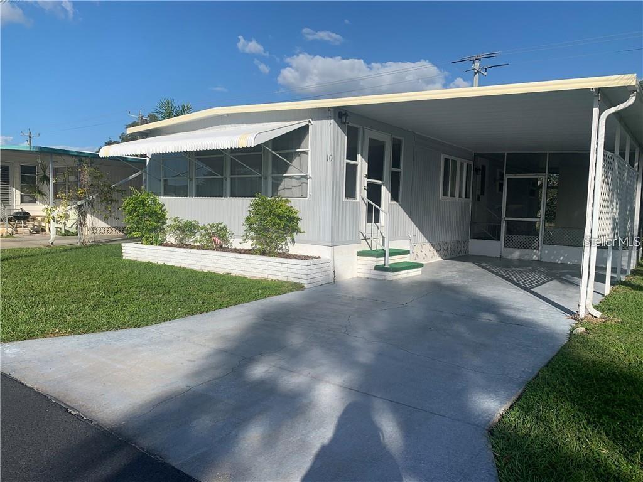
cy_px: 241
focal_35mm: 26
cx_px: 322
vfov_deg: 53.1
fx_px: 483
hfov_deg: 67.3
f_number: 1.8
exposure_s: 1/3401
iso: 25
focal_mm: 4.25
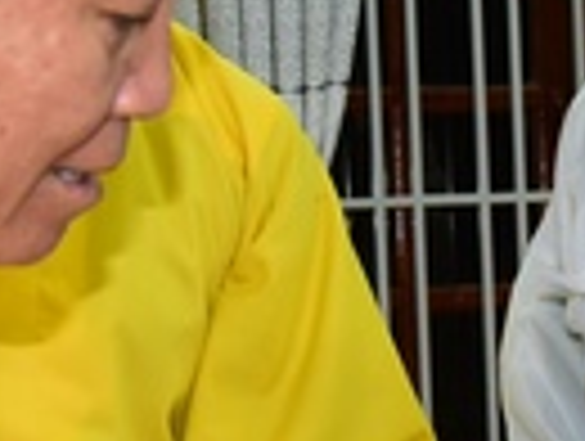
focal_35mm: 149
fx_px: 2523
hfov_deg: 13.2
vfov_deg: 10.0
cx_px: 454
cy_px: 270
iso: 1000
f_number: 5
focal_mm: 31
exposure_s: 1/50
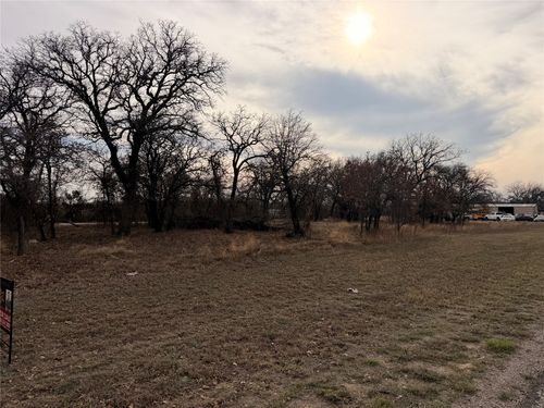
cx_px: 272
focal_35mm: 24
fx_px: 377
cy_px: 204
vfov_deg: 56.8
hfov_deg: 71.6
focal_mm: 6.76
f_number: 1.78
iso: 80
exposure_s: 1/7353
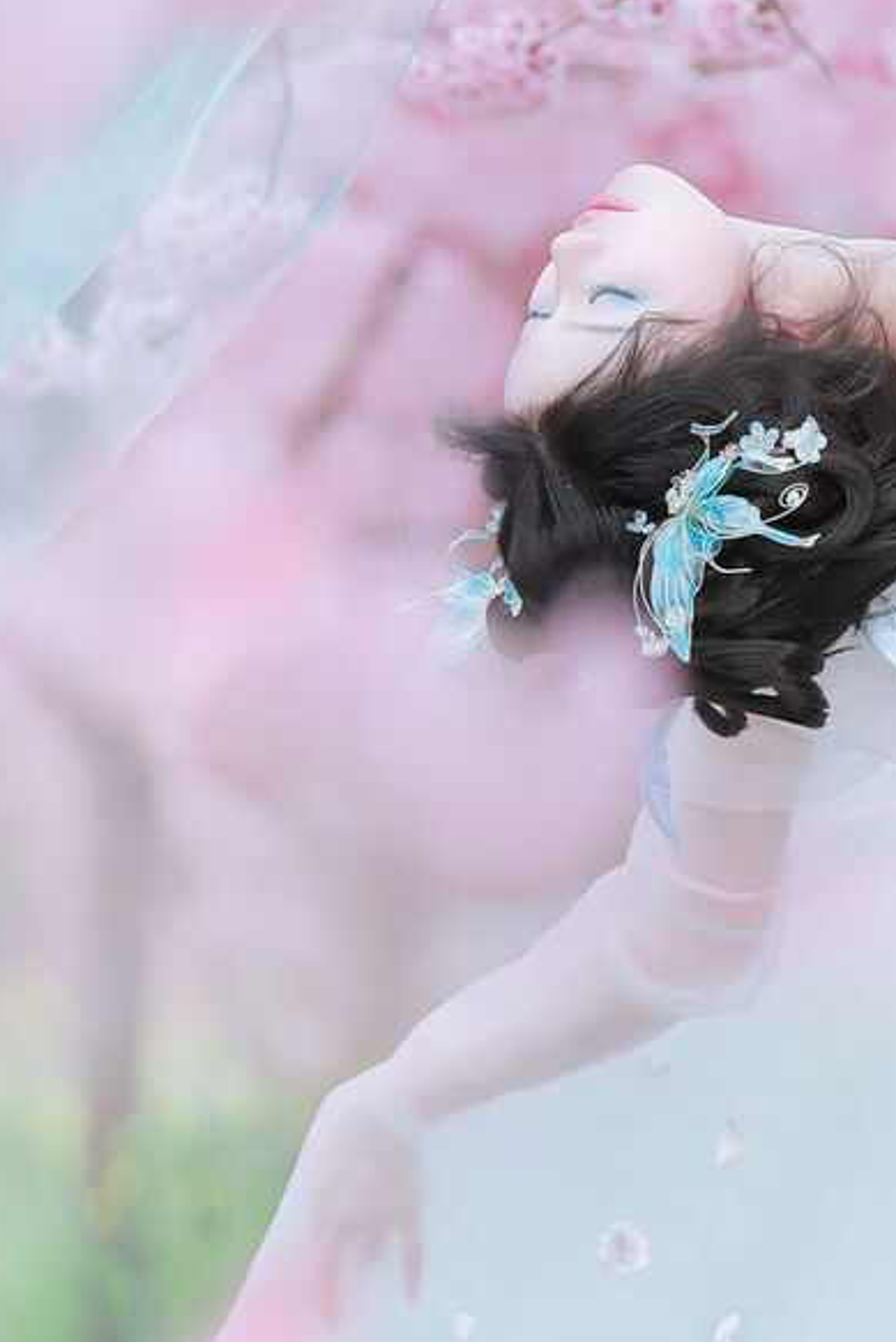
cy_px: 367
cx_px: 903
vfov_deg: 5.1
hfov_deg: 3.4
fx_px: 15110
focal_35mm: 405
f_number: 3.2
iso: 250
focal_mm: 150
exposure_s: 1/400
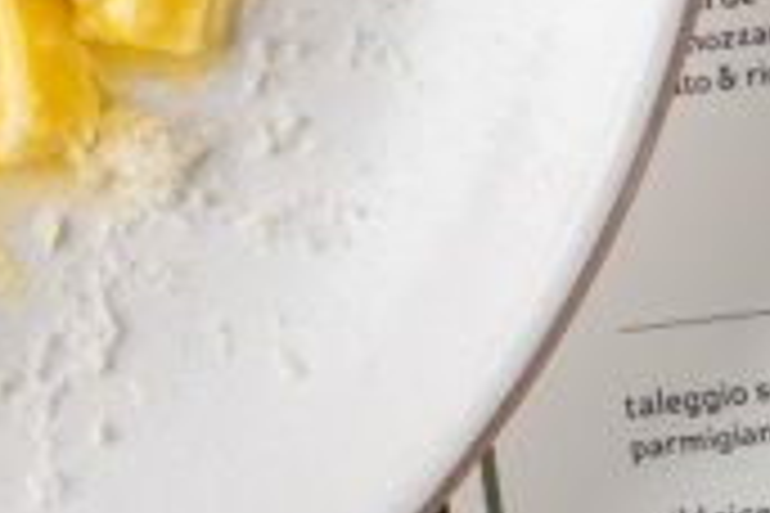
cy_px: -468
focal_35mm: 555
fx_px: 11870
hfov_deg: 3.7
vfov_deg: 2.5
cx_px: -851
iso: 100
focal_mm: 105
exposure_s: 1/200
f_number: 7.1
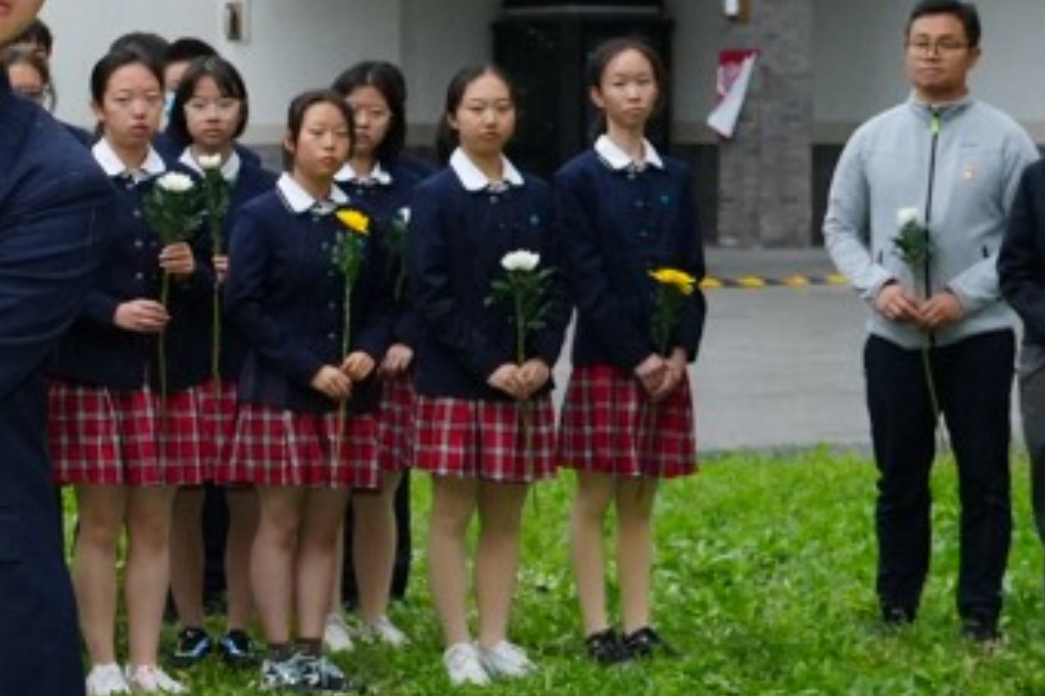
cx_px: -408
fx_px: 4352
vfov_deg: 9.1
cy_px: 310
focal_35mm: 150
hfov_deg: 13.1
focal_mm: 32
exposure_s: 1/160
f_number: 5.6
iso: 1600
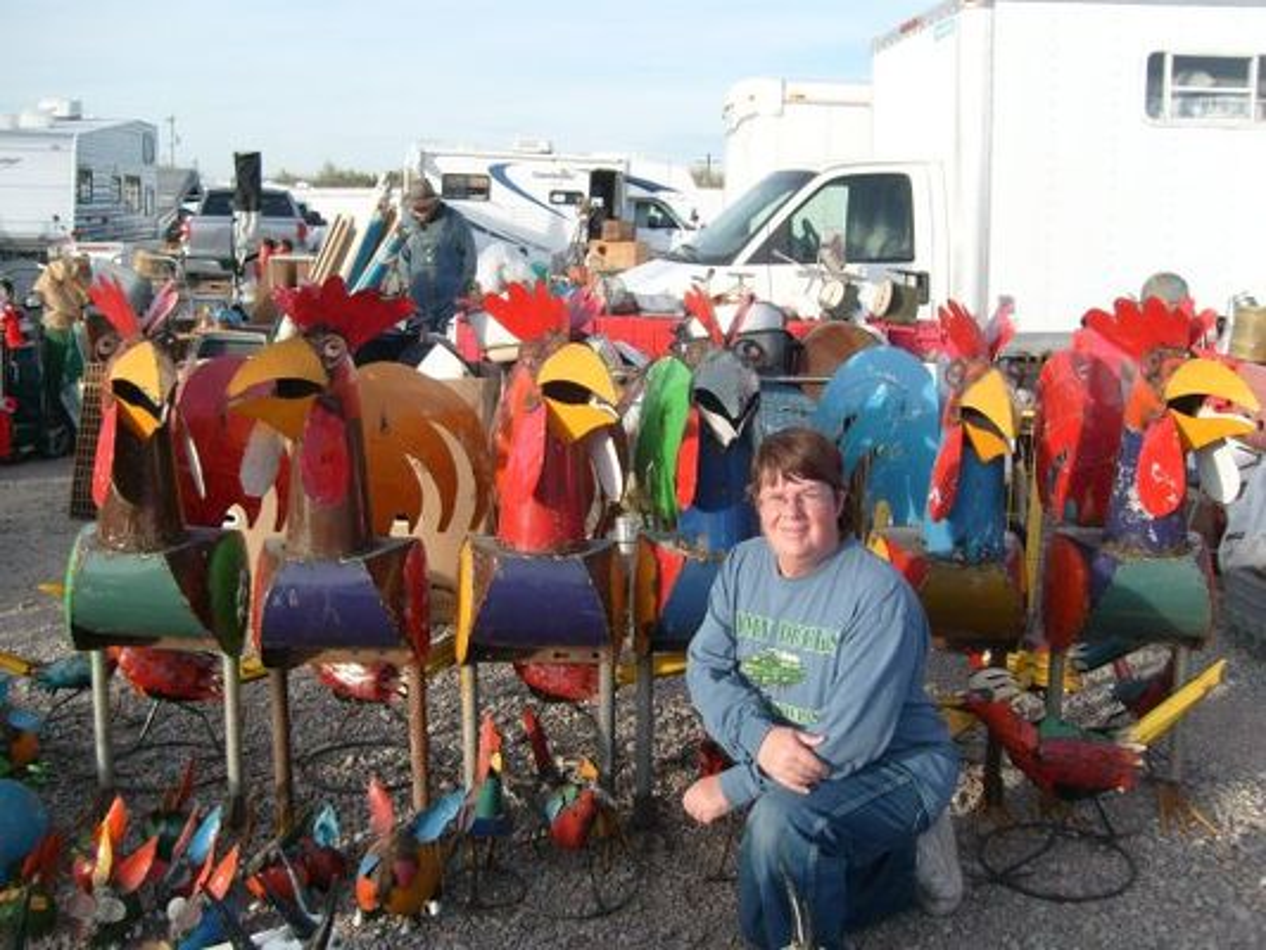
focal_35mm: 35
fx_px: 1280
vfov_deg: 40.7
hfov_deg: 52.6
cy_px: 475
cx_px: 633
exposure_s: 1/125
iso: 80
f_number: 7.1
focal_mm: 5.8
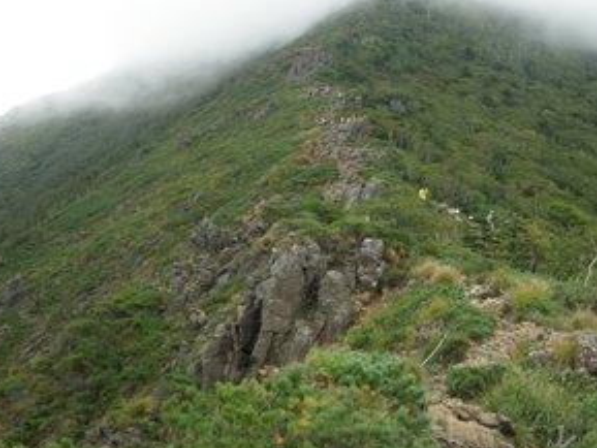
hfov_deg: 29.4
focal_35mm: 65
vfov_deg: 22.6
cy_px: 175
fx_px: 1121
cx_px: 432
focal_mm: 7.5
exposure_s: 1/160
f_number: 4.2
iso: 80
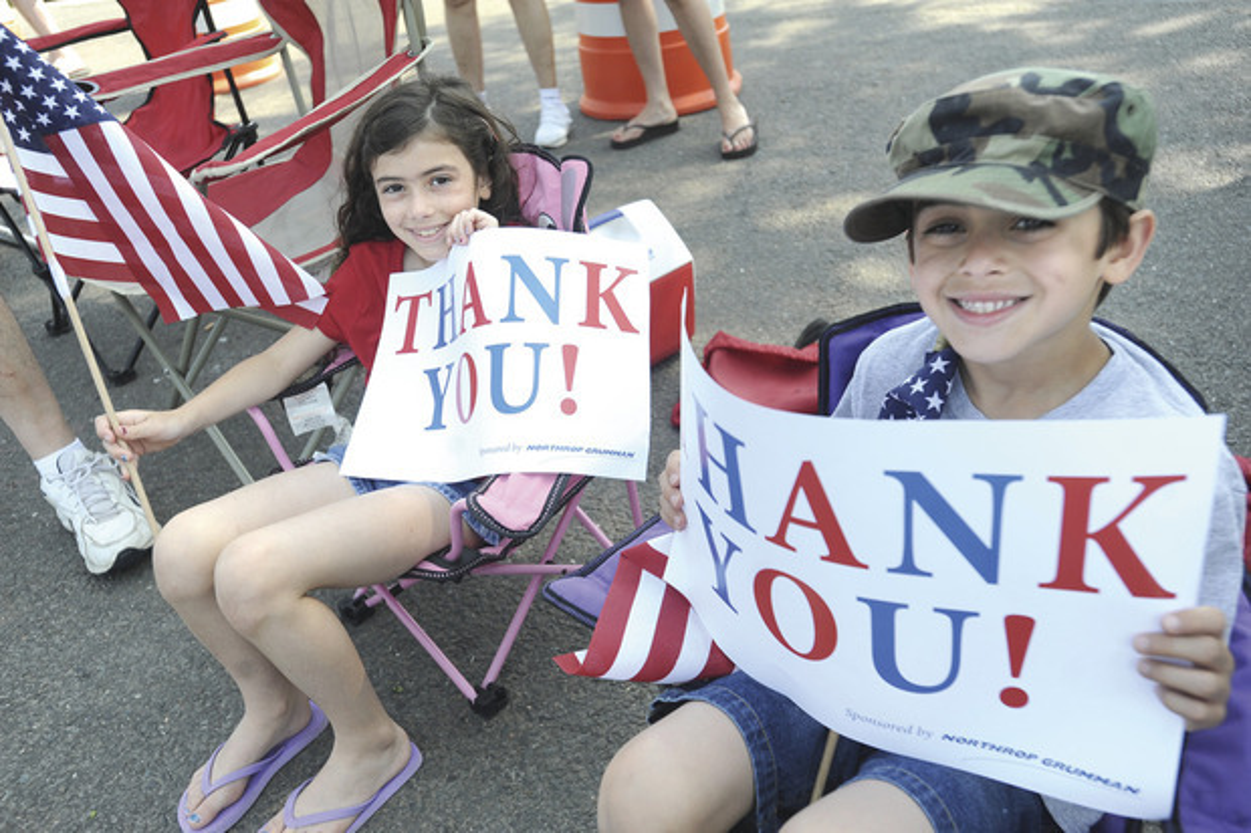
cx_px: 626
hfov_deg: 61.9
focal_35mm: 30
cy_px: 416
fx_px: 1042
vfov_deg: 43.6
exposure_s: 1/320
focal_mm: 30
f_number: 6.3
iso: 200
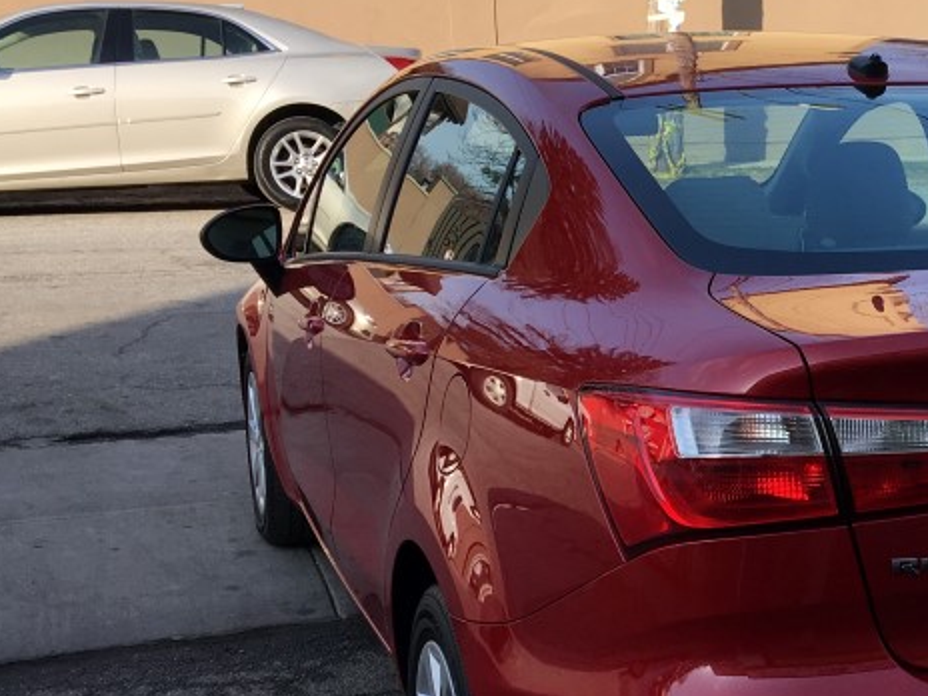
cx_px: 852
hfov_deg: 28.9
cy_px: 420
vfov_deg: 22.9
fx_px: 1716
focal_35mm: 64
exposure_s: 1/605
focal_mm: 4.15
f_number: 2.2
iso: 25
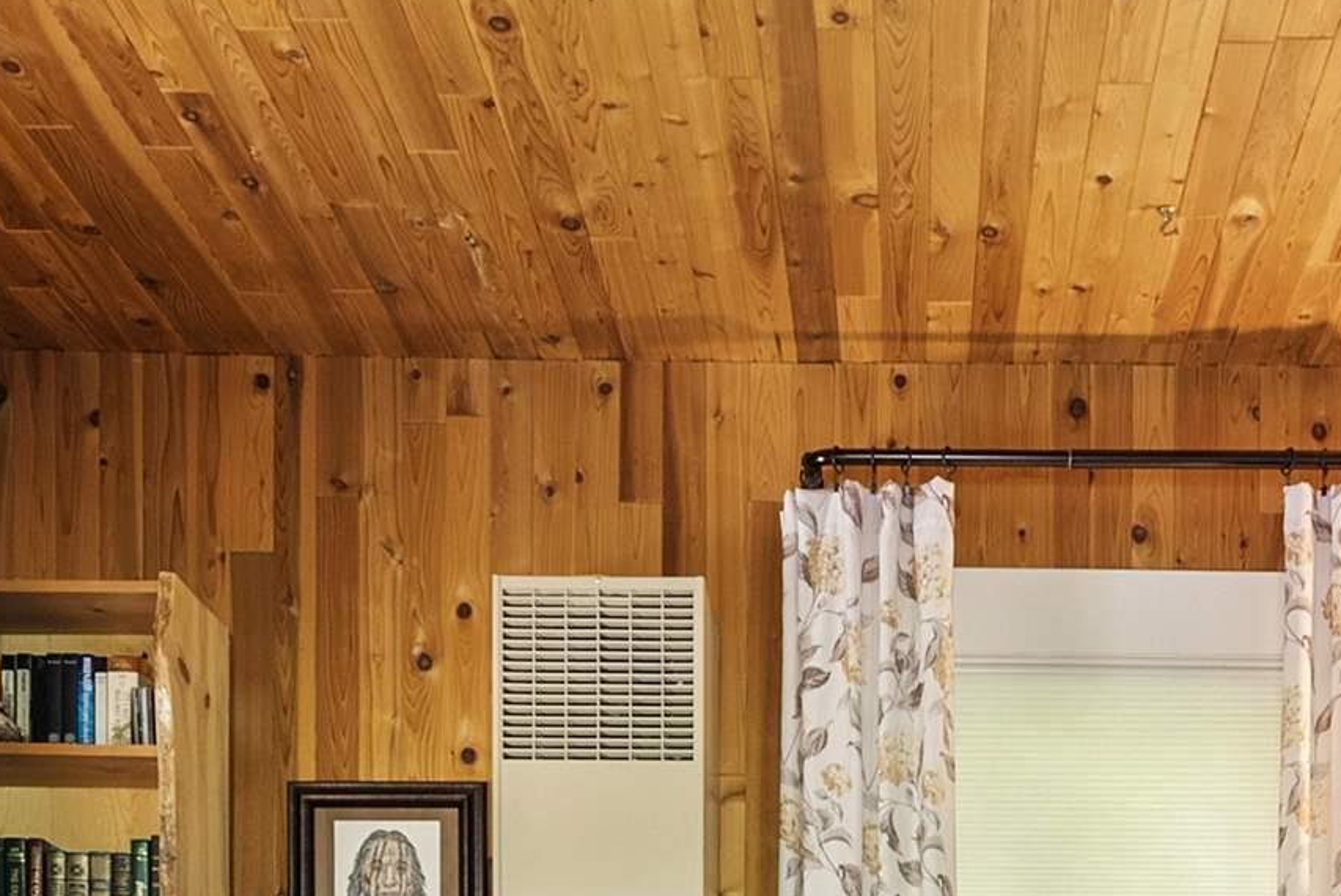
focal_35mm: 54
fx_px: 2013
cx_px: 937
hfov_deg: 36.3
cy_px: 1291
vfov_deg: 21.6
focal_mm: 15
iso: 320
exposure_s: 1/1.67
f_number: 6.3
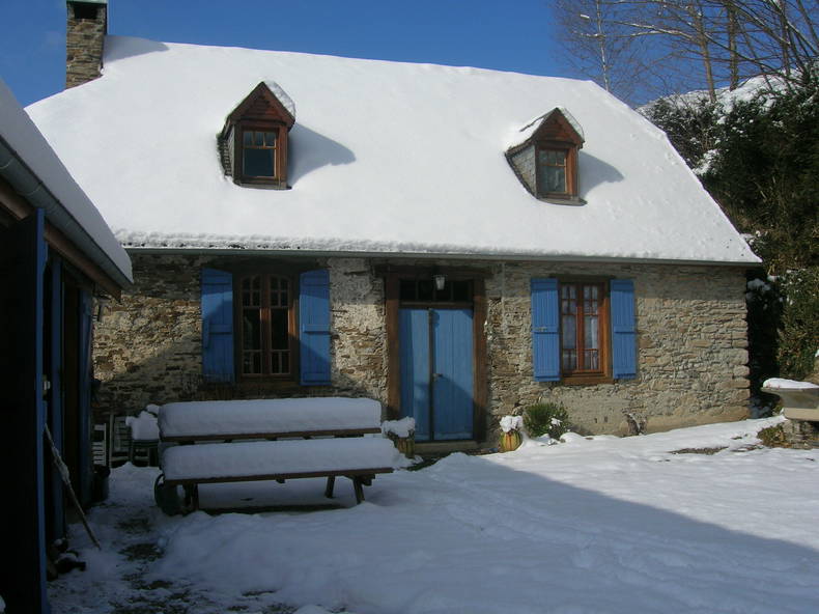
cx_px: 410
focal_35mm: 34
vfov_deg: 41.8
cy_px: 307
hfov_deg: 54.0
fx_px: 804
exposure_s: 1/947
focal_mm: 5.7
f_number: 4.9
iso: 50
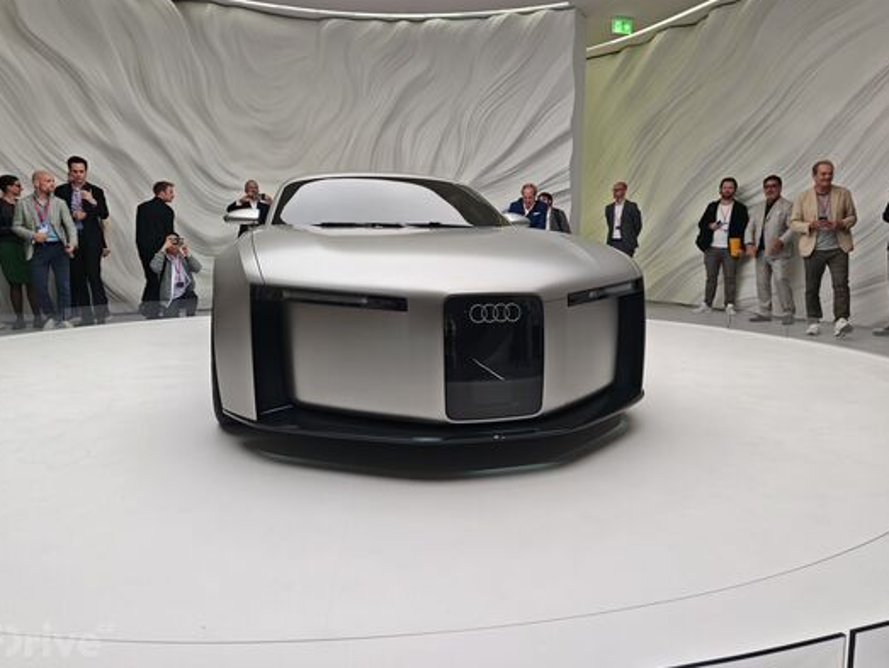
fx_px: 617
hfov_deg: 71.6
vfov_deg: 56.9
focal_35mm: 24
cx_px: 439
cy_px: 323
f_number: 1.63
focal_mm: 8.72
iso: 100
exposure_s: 1/97.5
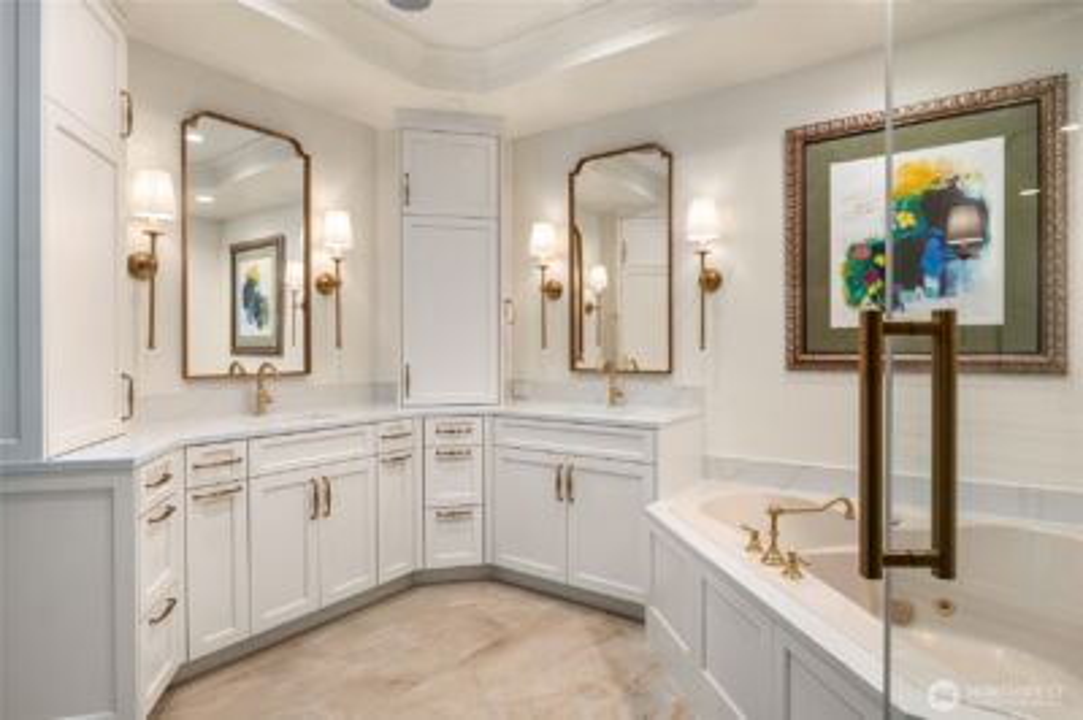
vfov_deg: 64.5
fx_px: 571
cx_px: 542
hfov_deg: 87.0
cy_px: 360
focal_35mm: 19
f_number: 7.1
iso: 100
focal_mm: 19
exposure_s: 1/6
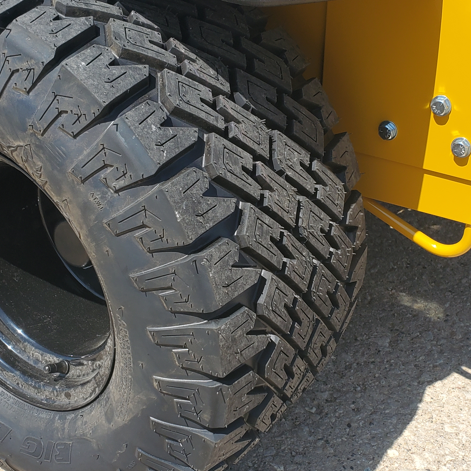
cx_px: 237
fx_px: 800
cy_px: 283
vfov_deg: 32.7
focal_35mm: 52
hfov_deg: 32.8
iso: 50
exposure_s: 1/1154
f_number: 2.4
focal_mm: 4.3
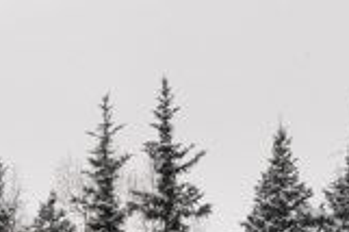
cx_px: -158
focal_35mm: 306
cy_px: 390
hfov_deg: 6.7
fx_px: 2963
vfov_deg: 4.4
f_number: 9
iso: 250
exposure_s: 1/320
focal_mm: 32
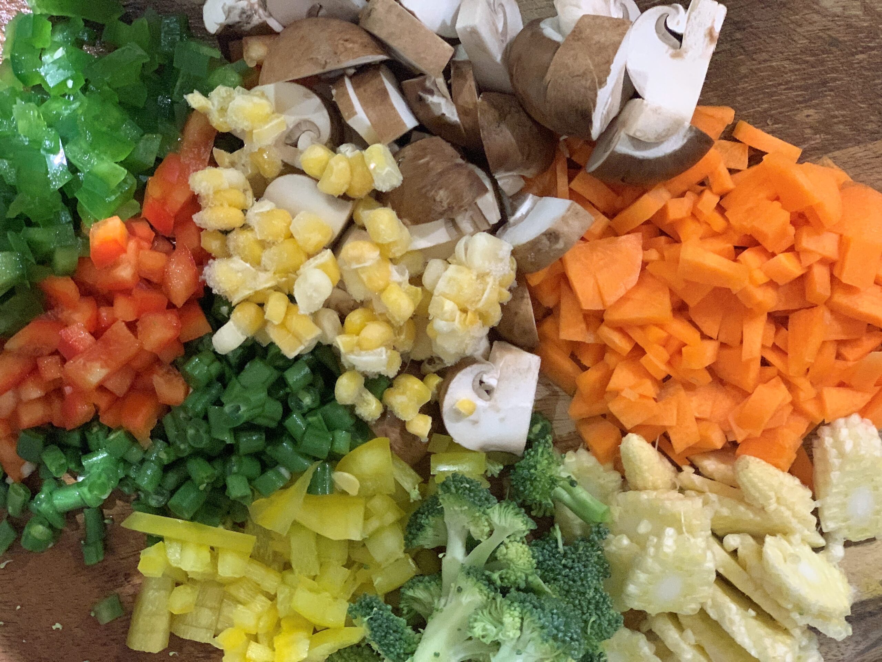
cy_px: 331
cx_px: 441
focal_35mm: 52
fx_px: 1325
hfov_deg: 36.8
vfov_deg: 28.0
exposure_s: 1/25
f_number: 2.4
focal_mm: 6
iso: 640
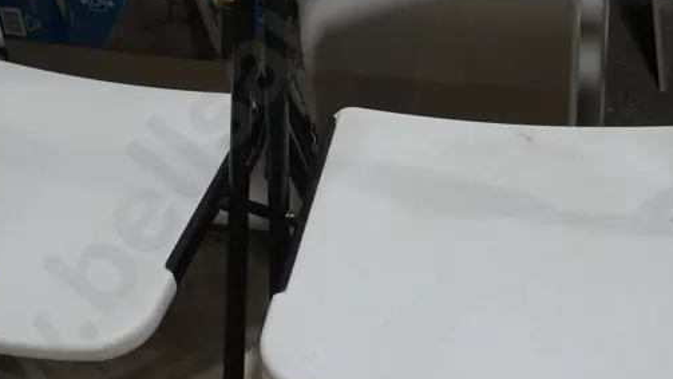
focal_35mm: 71
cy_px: 5
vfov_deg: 16.7
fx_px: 1267
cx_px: 305
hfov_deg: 29.7
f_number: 4
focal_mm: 16
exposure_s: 1/125
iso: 200
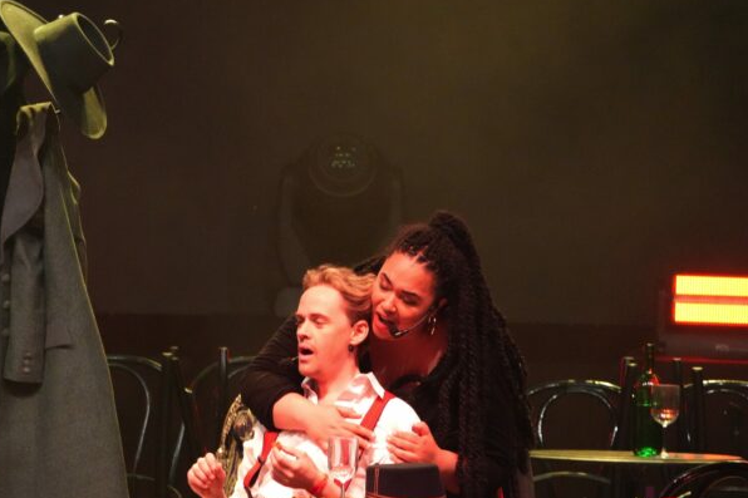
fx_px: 12047
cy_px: 286
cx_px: 307
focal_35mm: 580
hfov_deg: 3.6
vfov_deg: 2.4
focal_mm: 300
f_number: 6.3
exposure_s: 1/160
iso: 6400
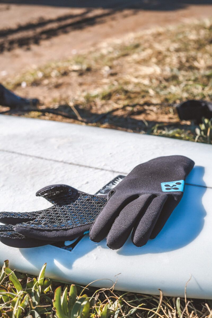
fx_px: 442
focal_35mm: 50
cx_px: 106
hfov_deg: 27.0
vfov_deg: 39.6
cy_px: 159
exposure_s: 1/1250
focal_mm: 50
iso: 250
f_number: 5.6
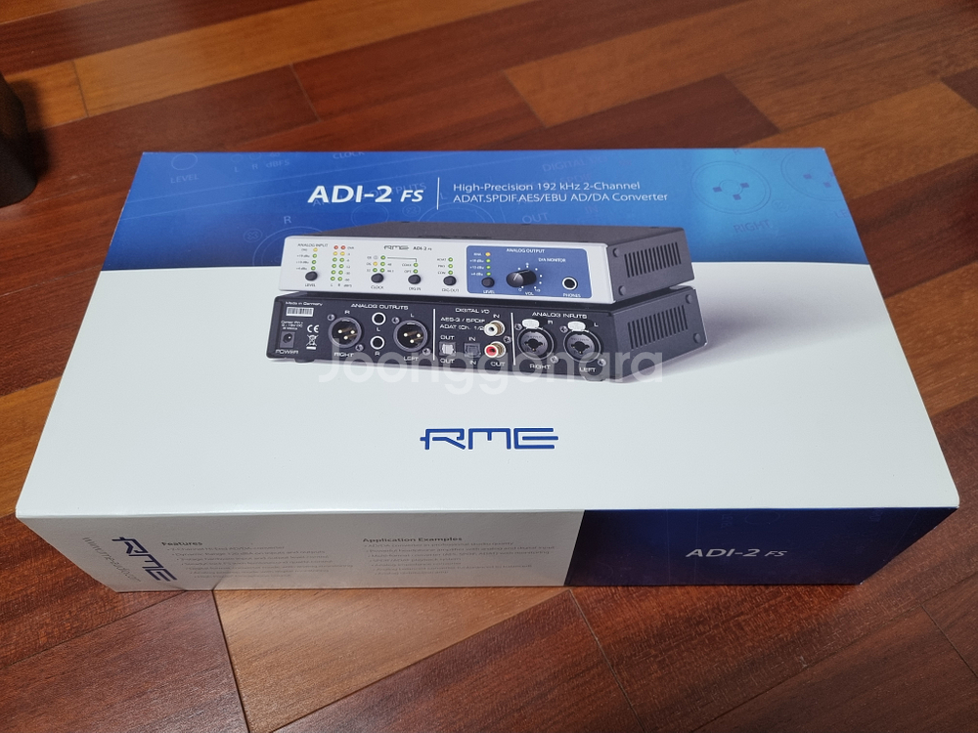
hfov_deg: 67.3
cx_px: 489
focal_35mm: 26
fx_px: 735
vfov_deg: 53.1
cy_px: 366
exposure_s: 1/120
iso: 160
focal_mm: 5.4
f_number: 1.8
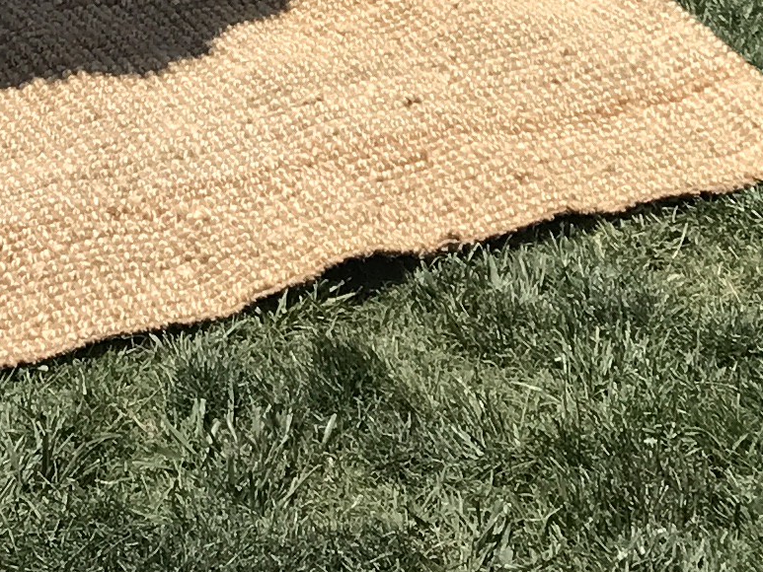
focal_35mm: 146
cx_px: -120
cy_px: -798
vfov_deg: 9.1
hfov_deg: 13.2
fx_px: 3219
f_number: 1.8
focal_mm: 3.99
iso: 20
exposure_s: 1/2336
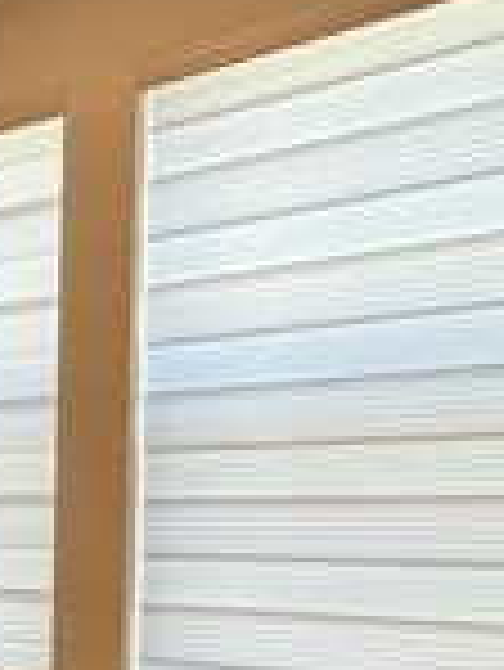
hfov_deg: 20.4
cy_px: 580
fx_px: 1163
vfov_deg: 30.9
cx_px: -284
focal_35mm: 60
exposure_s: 1/120
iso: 80
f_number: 2.2
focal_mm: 2.22
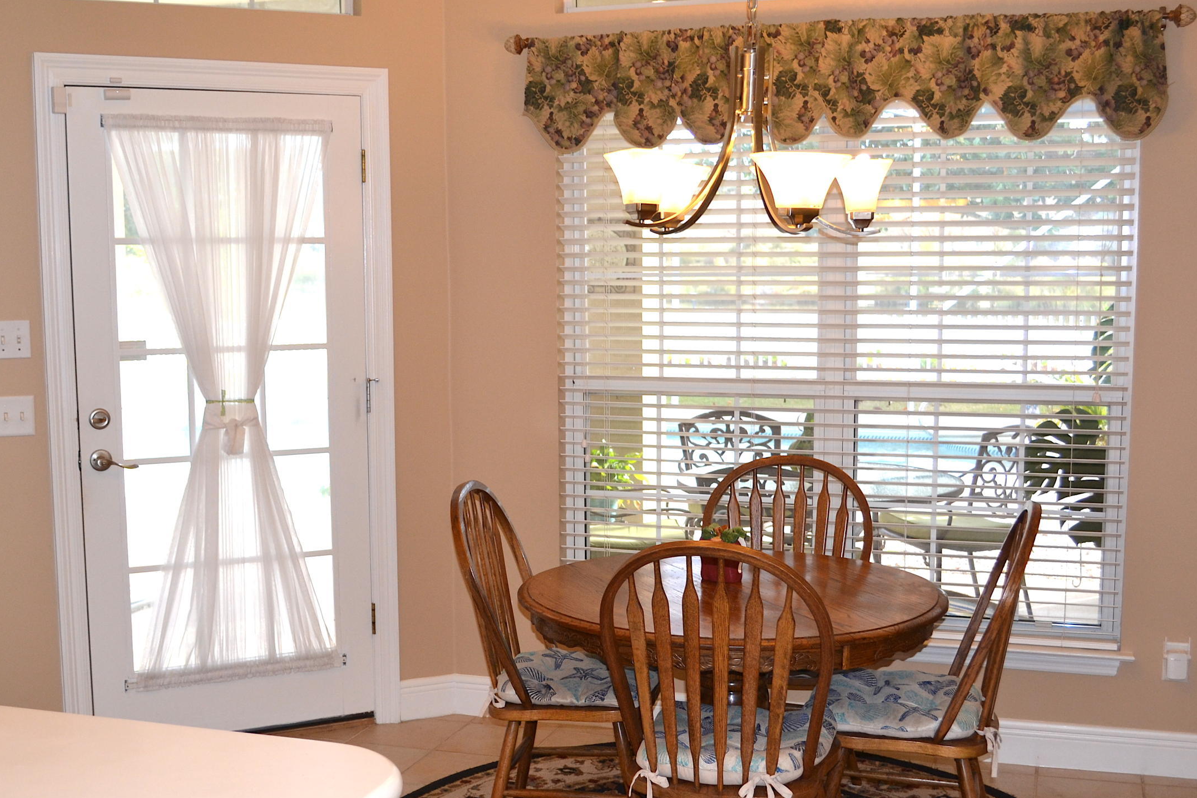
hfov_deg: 42.7
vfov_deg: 29.2
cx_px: 556
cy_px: 444
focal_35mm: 46
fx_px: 1529
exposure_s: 1/100
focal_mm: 22
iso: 400
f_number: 4
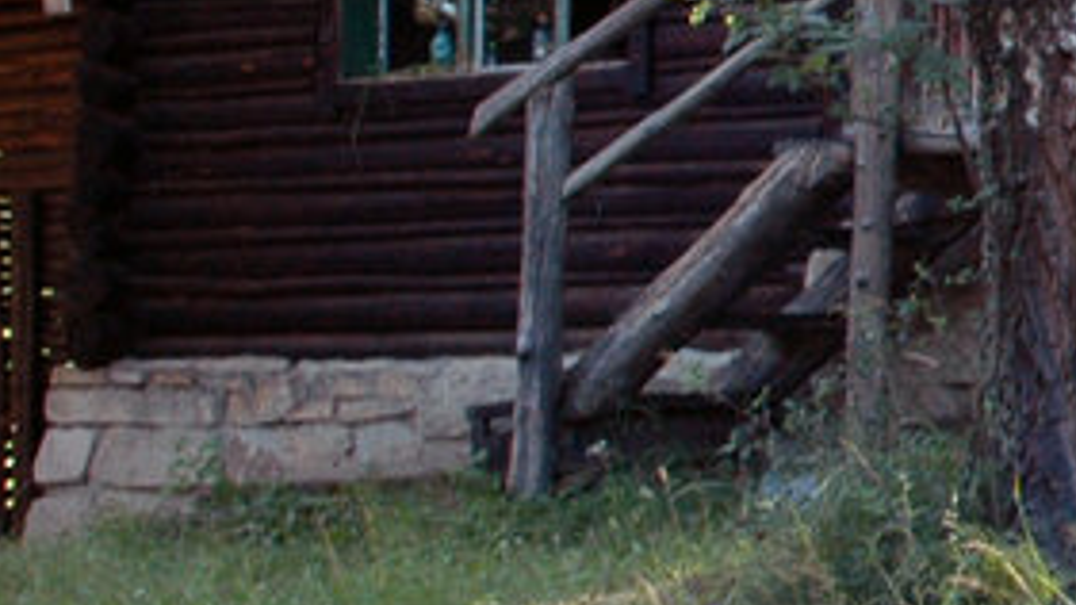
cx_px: 1620
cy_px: 38
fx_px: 5363
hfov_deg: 11.0
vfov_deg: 6.4
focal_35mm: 188
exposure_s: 1/80
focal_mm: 28
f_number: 4.5
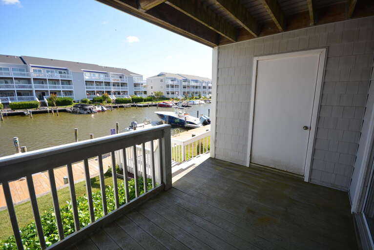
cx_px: 187
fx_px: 156
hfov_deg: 100.3
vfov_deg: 77.4
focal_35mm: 15
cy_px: 125
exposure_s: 1/180
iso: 100
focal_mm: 10
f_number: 6.7
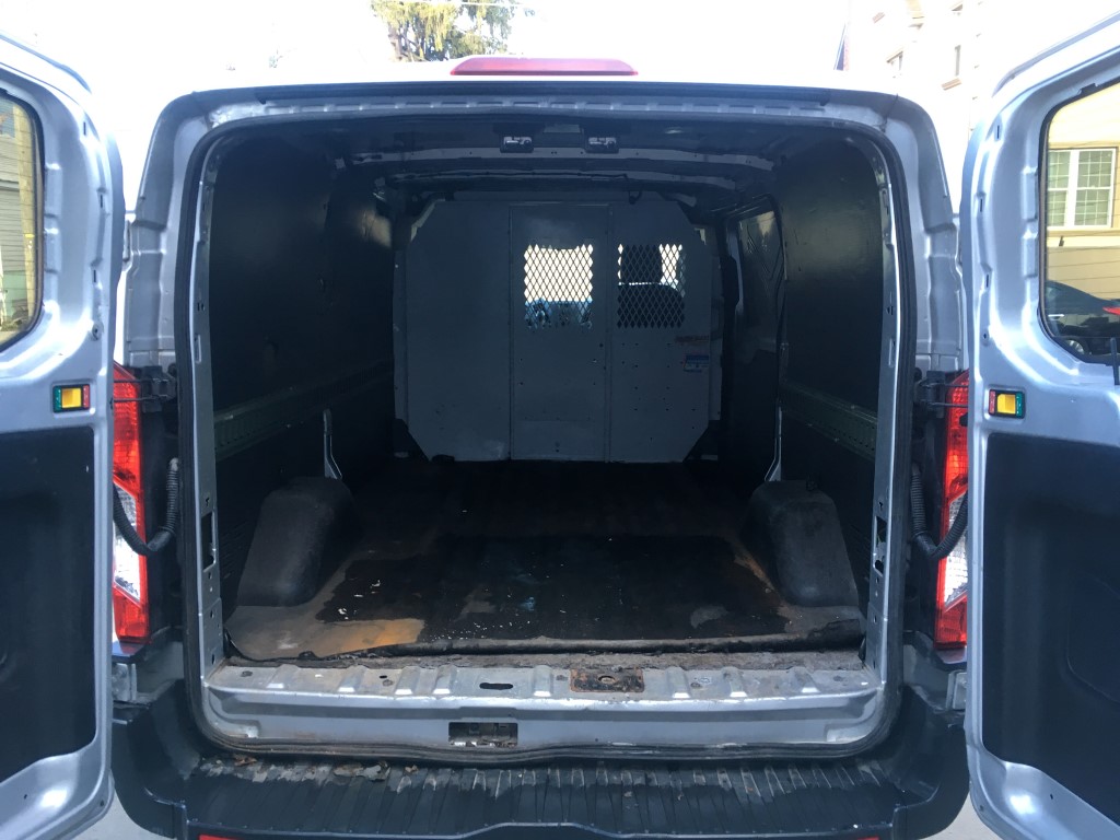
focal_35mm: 29
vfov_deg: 48.2
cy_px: 420
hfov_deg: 61.7
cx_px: 560
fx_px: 938
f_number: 2.2
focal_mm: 4.15
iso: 25
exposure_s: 1/30
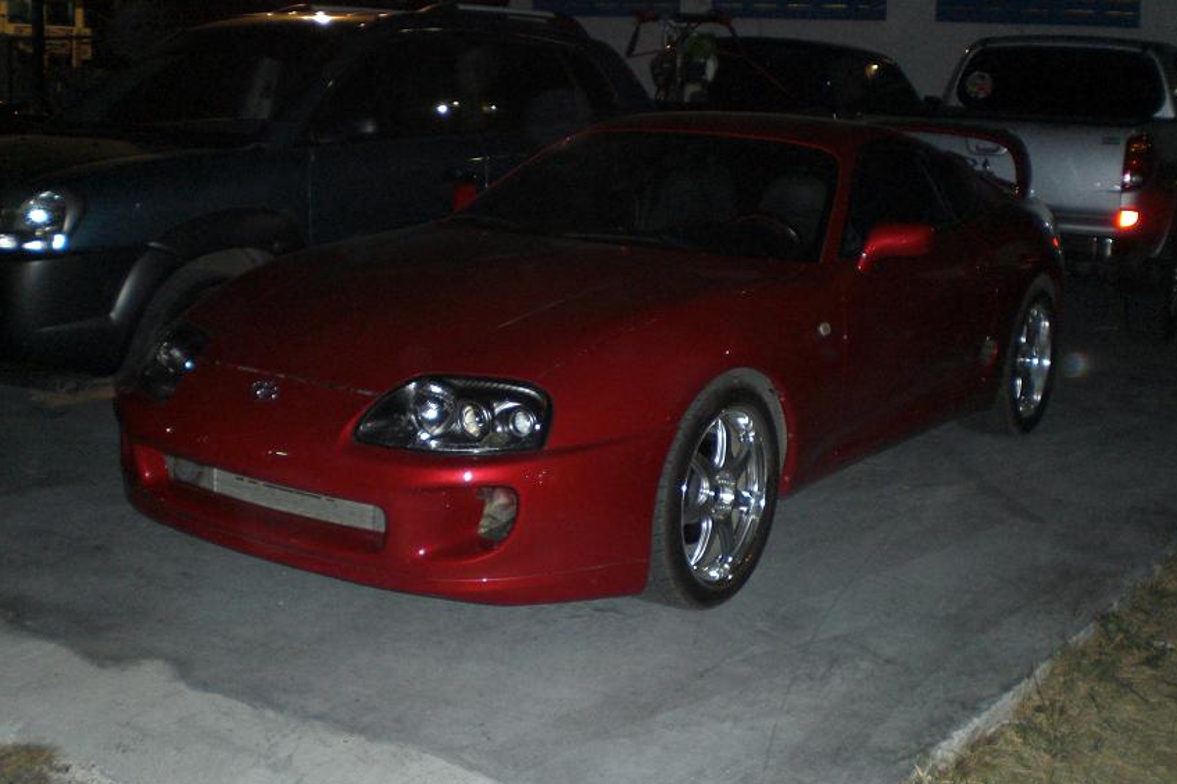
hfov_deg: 45.4
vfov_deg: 31.2
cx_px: 594
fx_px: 1405
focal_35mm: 43
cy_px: 380
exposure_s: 1/60
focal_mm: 6.3
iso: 200
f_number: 3.1
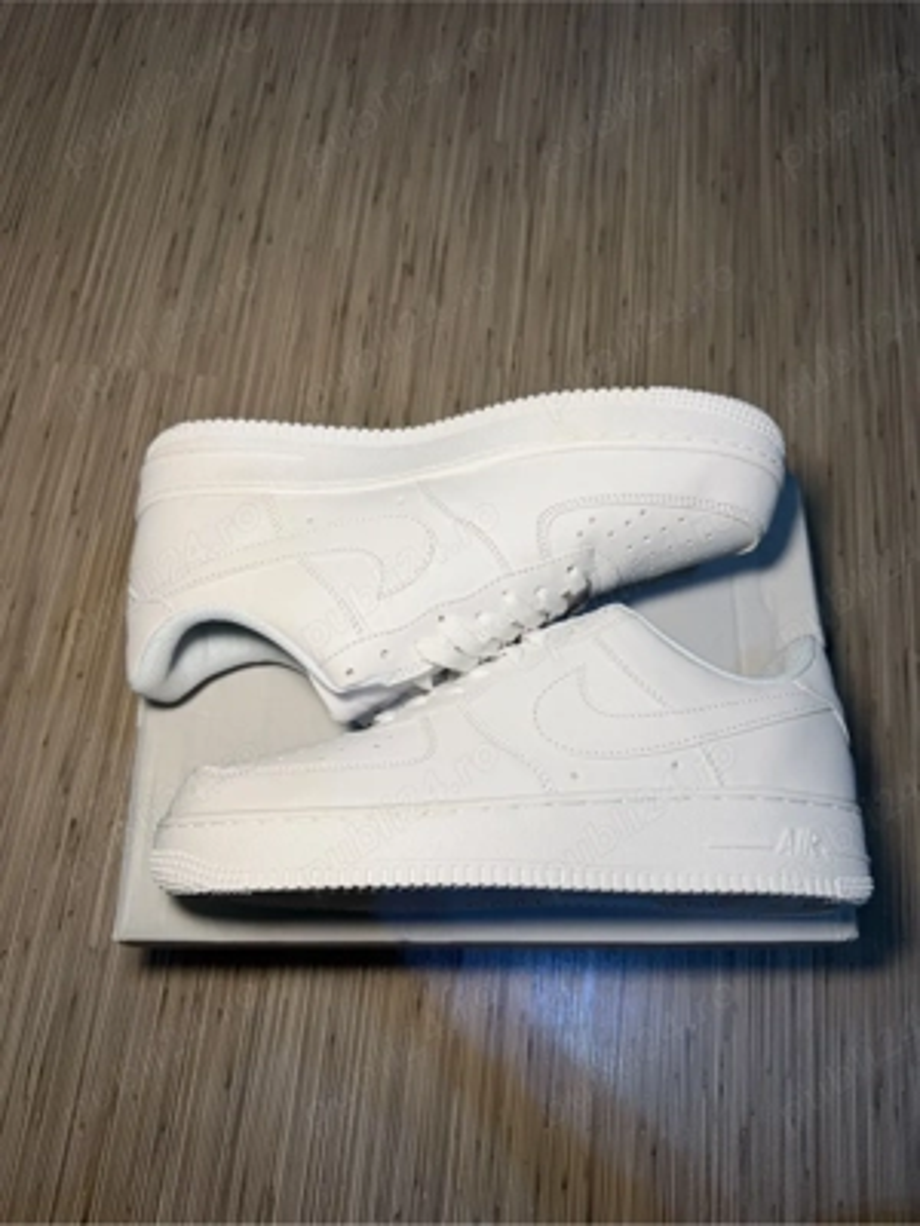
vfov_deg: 71.6
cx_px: 460
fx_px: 850
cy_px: 613
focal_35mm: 24
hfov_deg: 56.8
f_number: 1.78
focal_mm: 6.76
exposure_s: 1/155
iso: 64
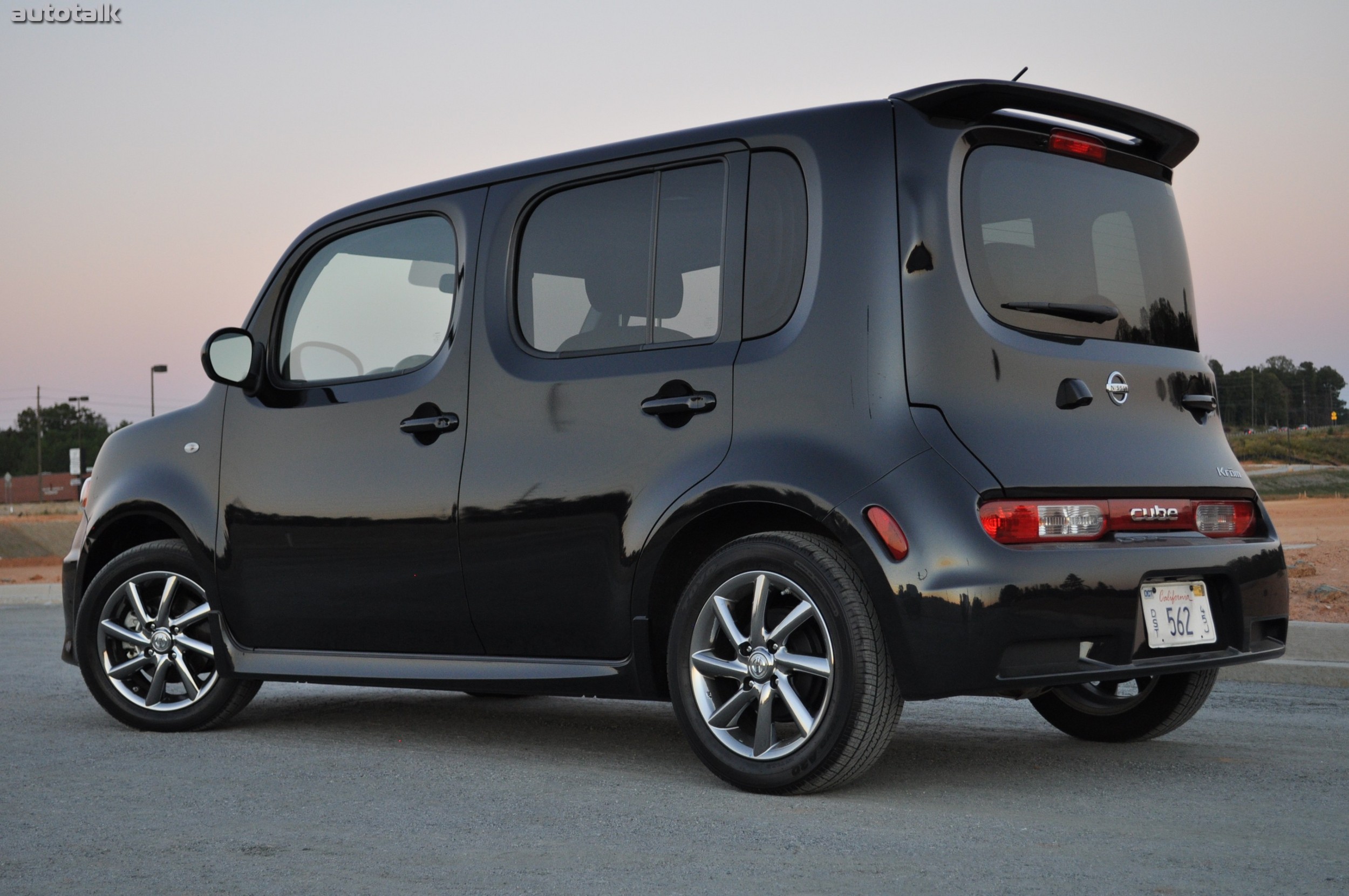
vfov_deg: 25.0
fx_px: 2021
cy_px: 448
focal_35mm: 54
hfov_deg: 36.9
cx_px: 674
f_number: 5
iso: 560
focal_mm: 36
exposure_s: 1/60
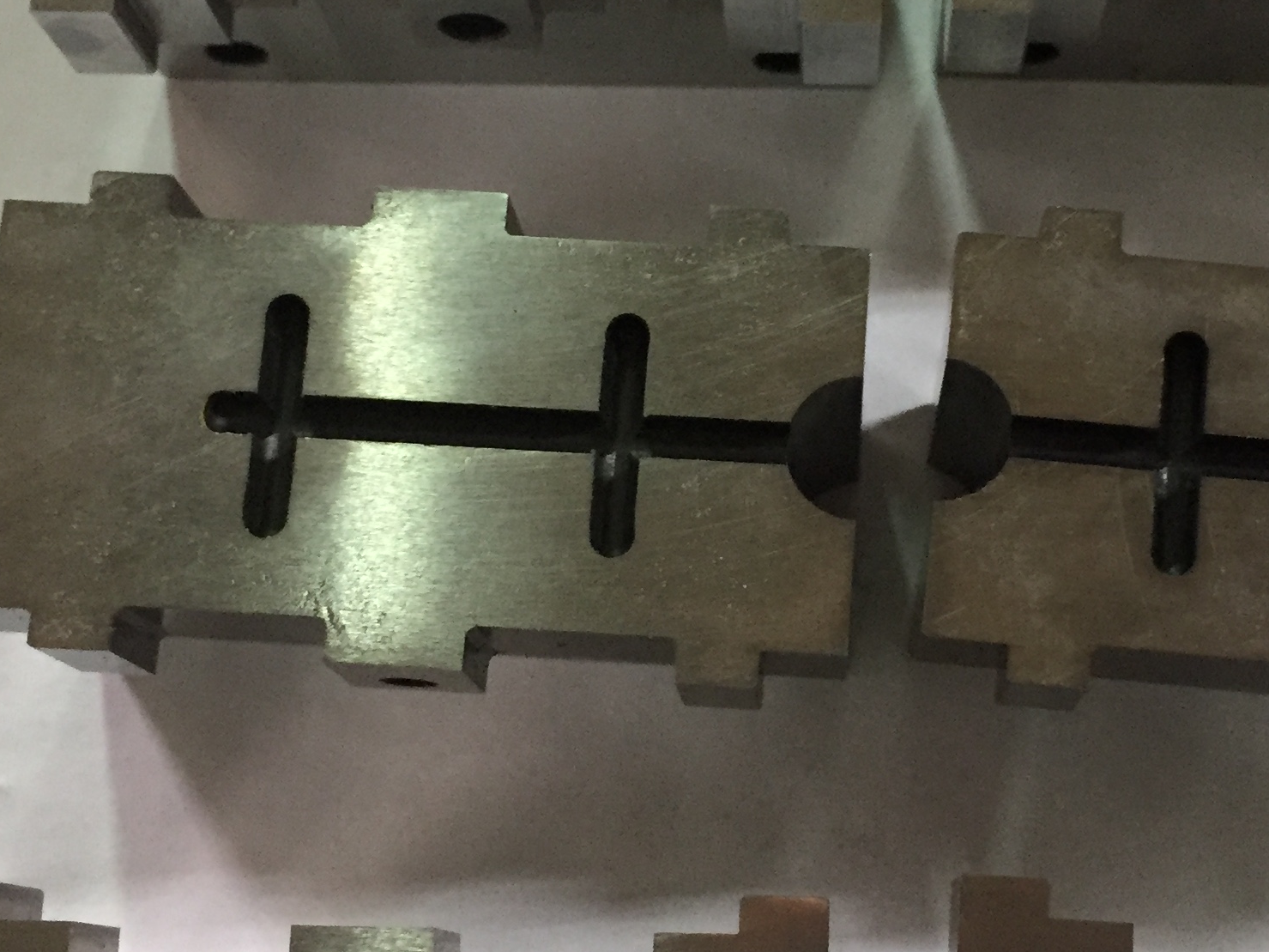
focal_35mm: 64
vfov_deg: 22.9
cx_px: 833
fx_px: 2346
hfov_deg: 30.1
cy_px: 427
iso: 160
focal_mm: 4.15
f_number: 2.2
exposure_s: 1/30
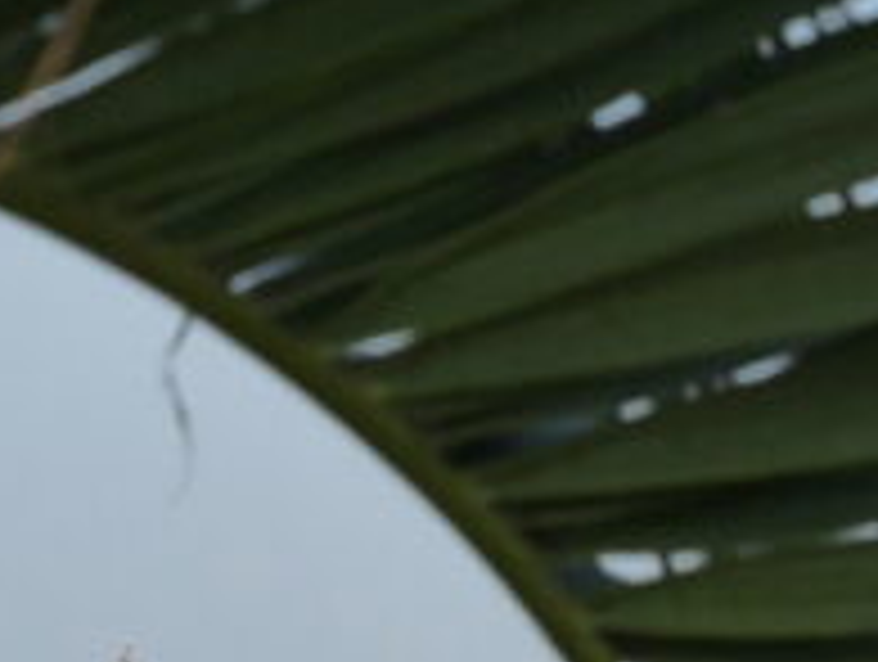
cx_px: -198
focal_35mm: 221
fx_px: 5616
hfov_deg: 8.8
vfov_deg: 6.6
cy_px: 1112
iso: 800
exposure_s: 1/2000
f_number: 5
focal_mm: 27
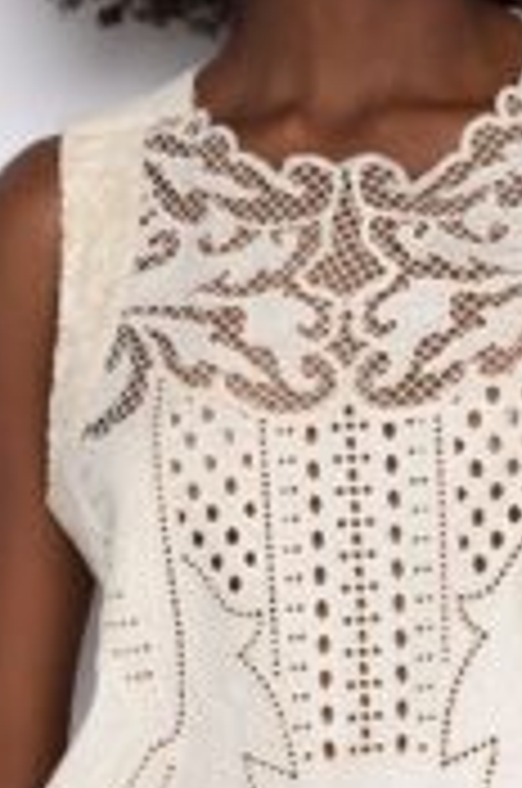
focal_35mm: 165
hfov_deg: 8.3
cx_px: 356
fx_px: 3603
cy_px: 583
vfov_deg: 12.4
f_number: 5.6
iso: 200
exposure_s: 1/160
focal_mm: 48
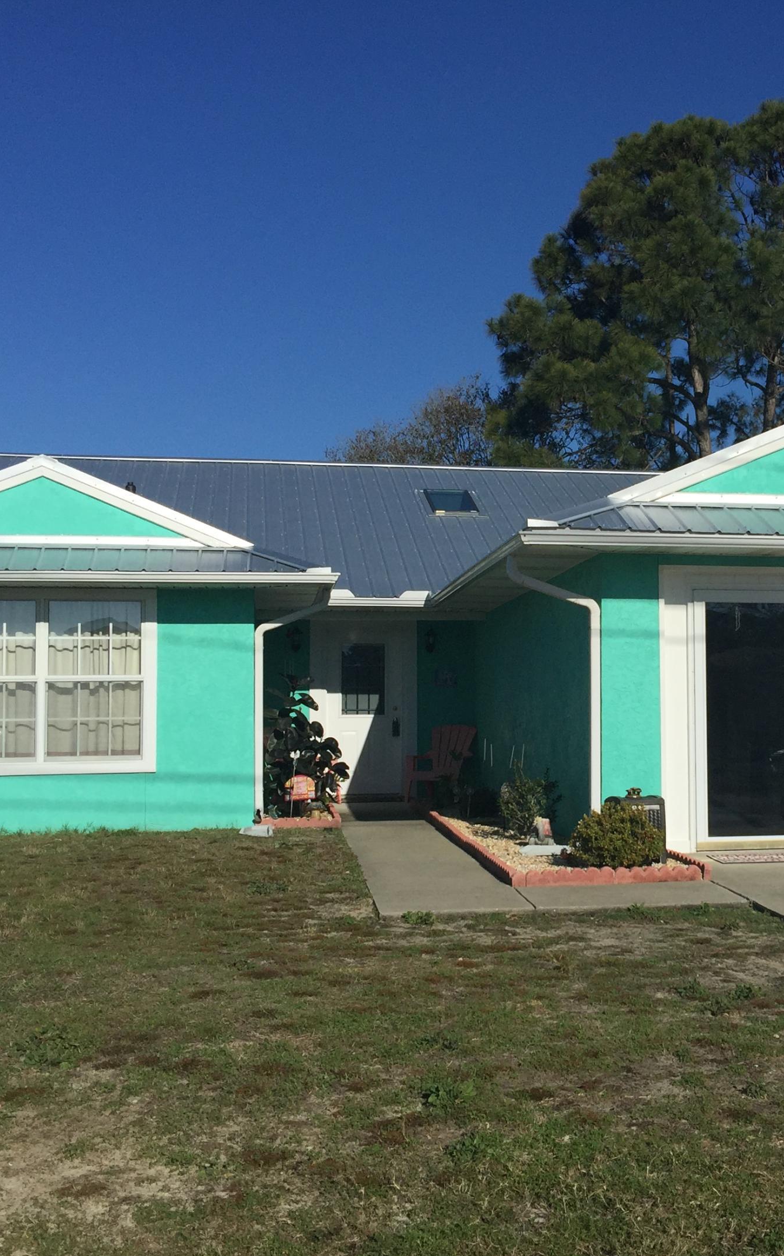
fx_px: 1471
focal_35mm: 43
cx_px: 614
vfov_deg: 46.2
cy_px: 658
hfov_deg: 29.3
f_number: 2.2
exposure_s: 1/6623
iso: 32
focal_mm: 4.15
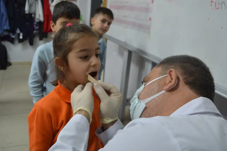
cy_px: 80
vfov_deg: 41.1
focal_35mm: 32
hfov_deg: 58.7
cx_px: 107
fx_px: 202
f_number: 3.5
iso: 400
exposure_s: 1/50
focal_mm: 18
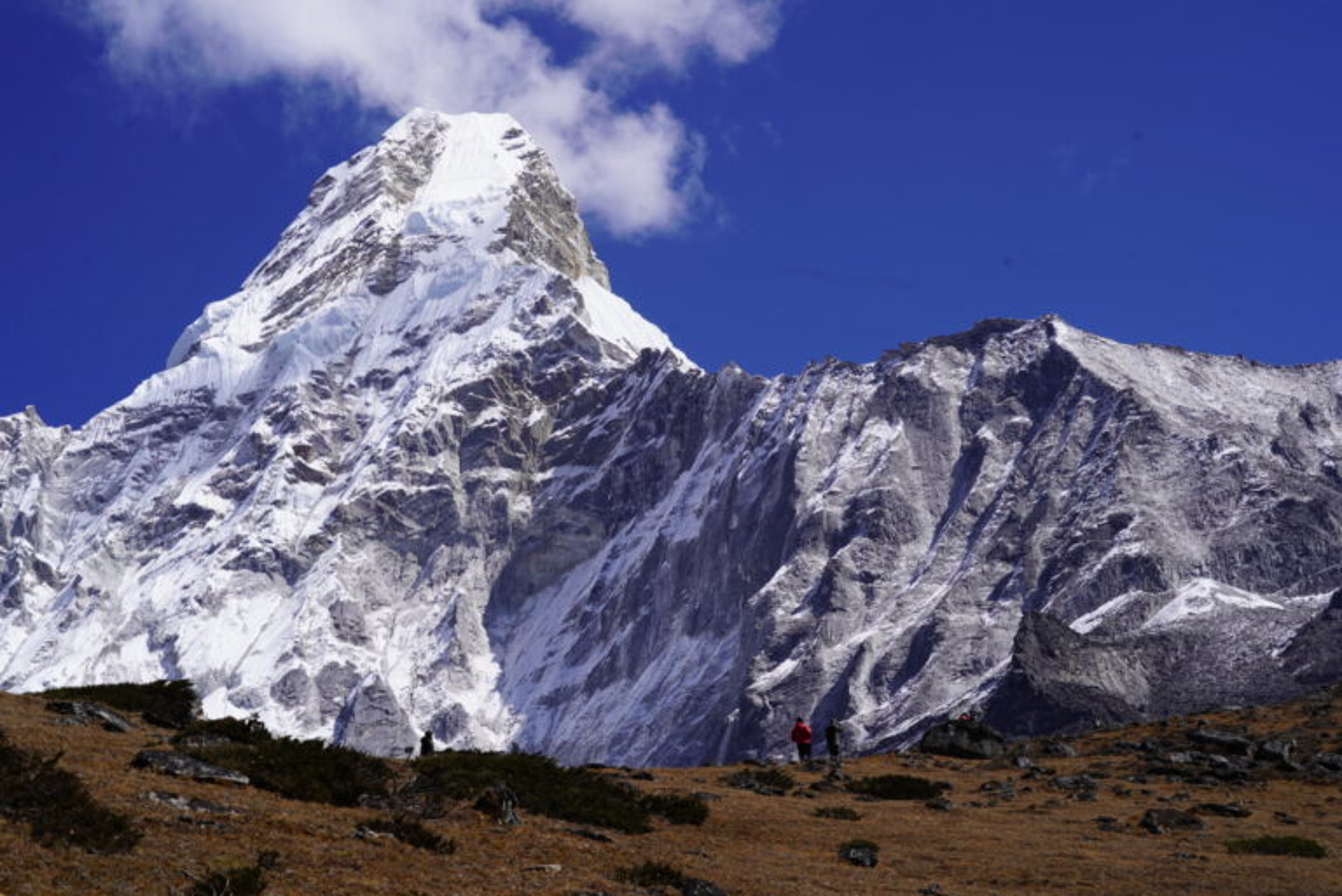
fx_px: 2574
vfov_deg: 19.8
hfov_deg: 29.2
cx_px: 671
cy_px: 448
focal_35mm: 69
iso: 100
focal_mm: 69
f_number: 11
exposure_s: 1/250
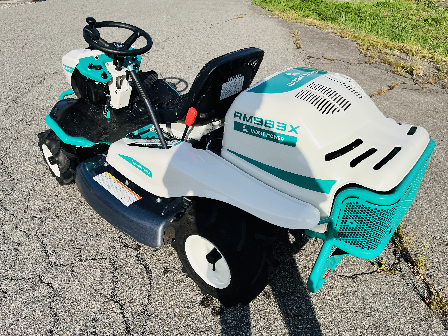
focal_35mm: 26
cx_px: 224
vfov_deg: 53.1
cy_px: 168
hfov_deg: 67.3
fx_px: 336
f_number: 1.6
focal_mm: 5.1
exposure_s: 1/4484
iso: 50
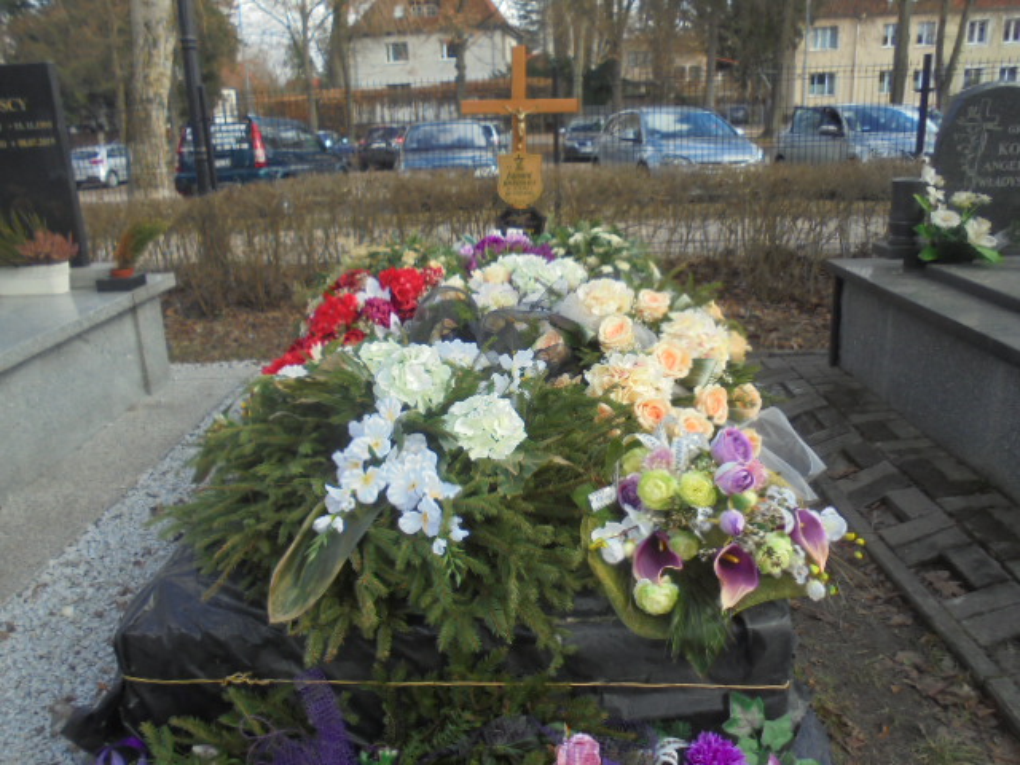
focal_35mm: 29
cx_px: 510
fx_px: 855
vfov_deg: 48.2
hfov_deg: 61.7
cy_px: 382
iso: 100
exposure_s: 1/250
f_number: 3.7
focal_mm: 5.3
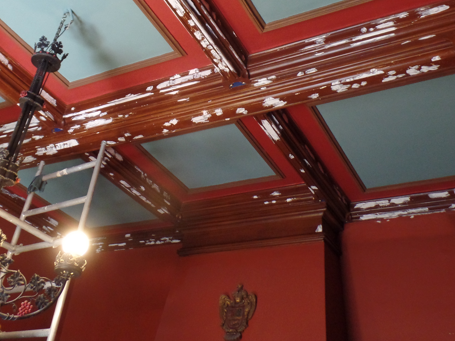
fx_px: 500
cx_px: 206
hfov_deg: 48.9
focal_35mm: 38
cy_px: 87
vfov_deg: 36.9
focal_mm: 4.1
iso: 320
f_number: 2.8
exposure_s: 1/30
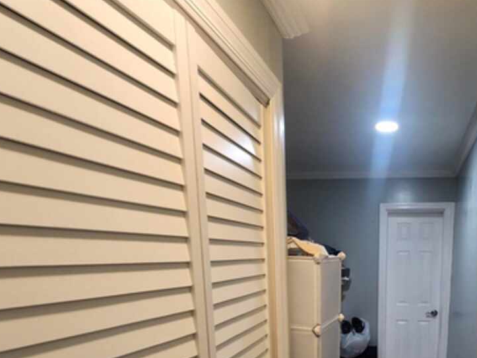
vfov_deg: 52.8
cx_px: 370
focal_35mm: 23
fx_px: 317
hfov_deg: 68.0
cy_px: 313
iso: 160
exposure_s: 1/60
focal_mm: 2.2
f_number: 2.2
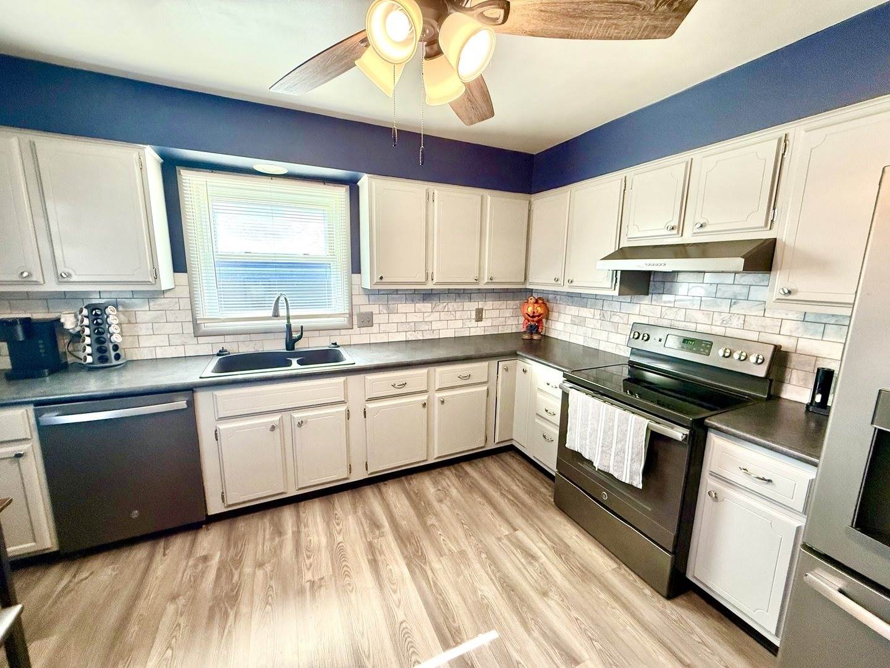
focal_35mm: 14
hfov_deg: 102.1
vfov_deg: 85.7
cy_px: 334
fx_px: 360
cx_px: 445
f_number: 2.2
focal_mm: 2.22
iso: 250
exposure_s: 1/120
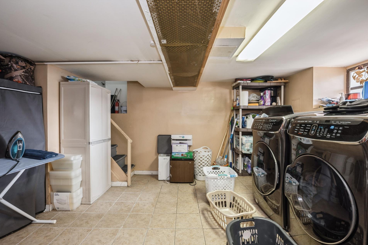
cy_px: 130
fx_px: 153
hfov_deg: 100.4
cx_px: 185
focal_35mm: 15
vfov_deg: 77.2
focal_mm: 14
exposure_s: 1/1.25
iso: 200
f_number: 11
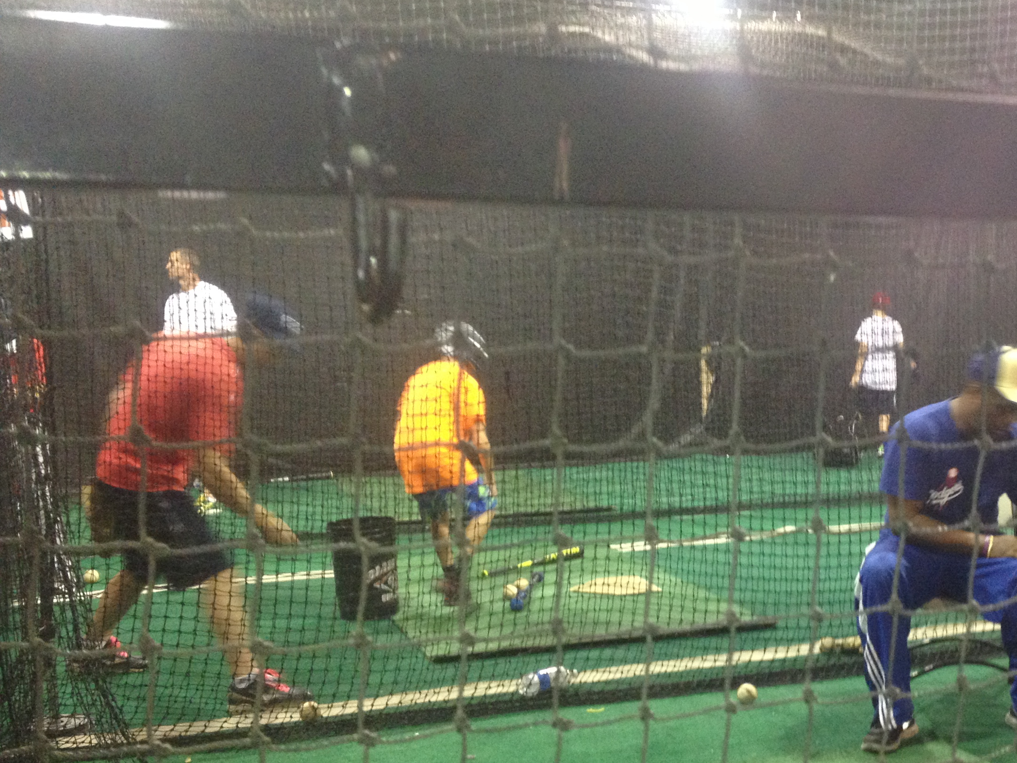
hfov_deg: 35.3
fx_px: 1557
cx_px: 769
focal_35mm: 53
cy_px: 531
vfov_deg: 27.3
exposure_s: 1/20
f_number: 2.4
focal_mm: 4.28
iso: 250
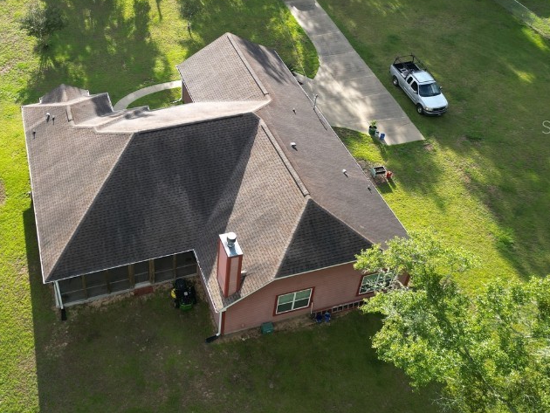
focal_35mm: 39
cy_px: 127
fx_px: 620
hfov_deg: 47.0
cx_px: 177
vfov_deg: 36.3
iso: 100
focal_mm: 6.72
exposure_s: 1/640
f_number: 1.7
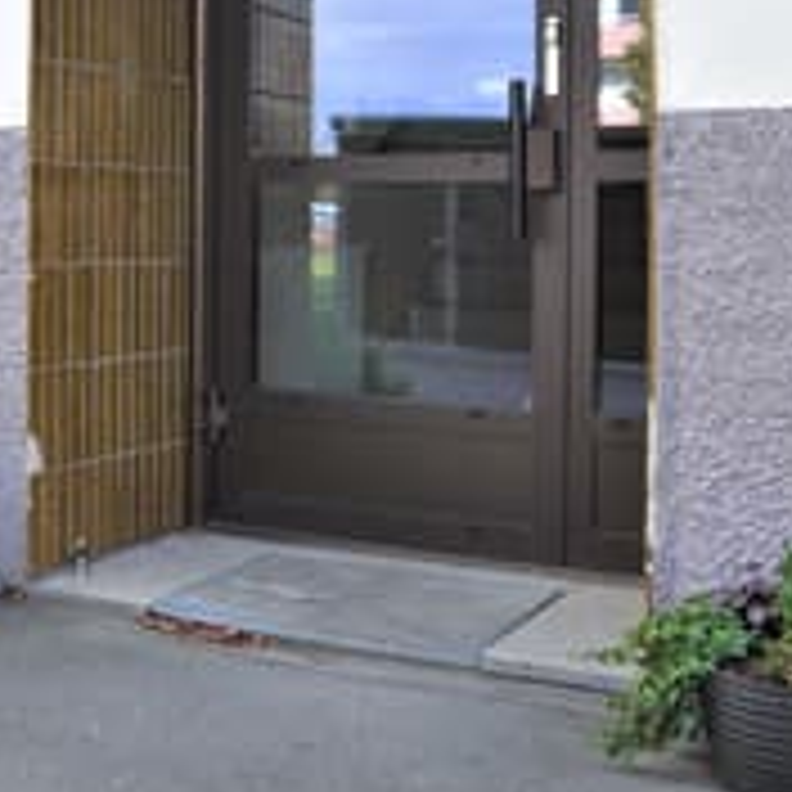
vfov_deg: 28.6
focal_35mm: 59
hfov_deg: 28.7
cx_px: 216
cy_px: 191
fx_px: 1527
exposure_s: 1/640
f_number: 3.5
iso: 250
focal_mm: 14
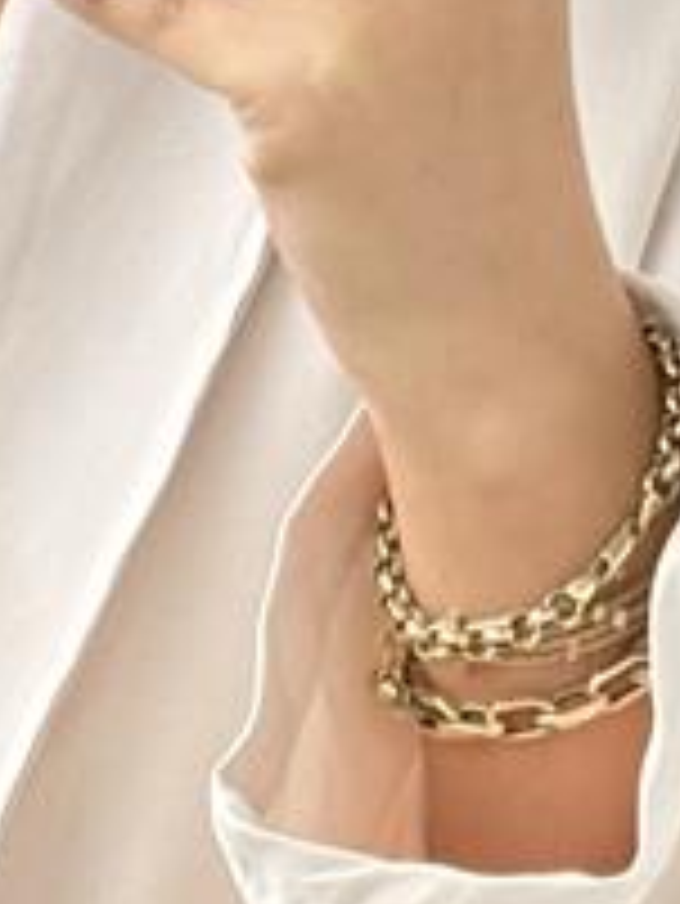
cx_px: 68
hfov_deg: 4.7
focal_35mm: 318
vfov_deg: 6.2
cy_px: 996
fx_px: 8320
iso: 80
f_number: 1.78
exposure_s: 1/450
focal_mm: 6.76
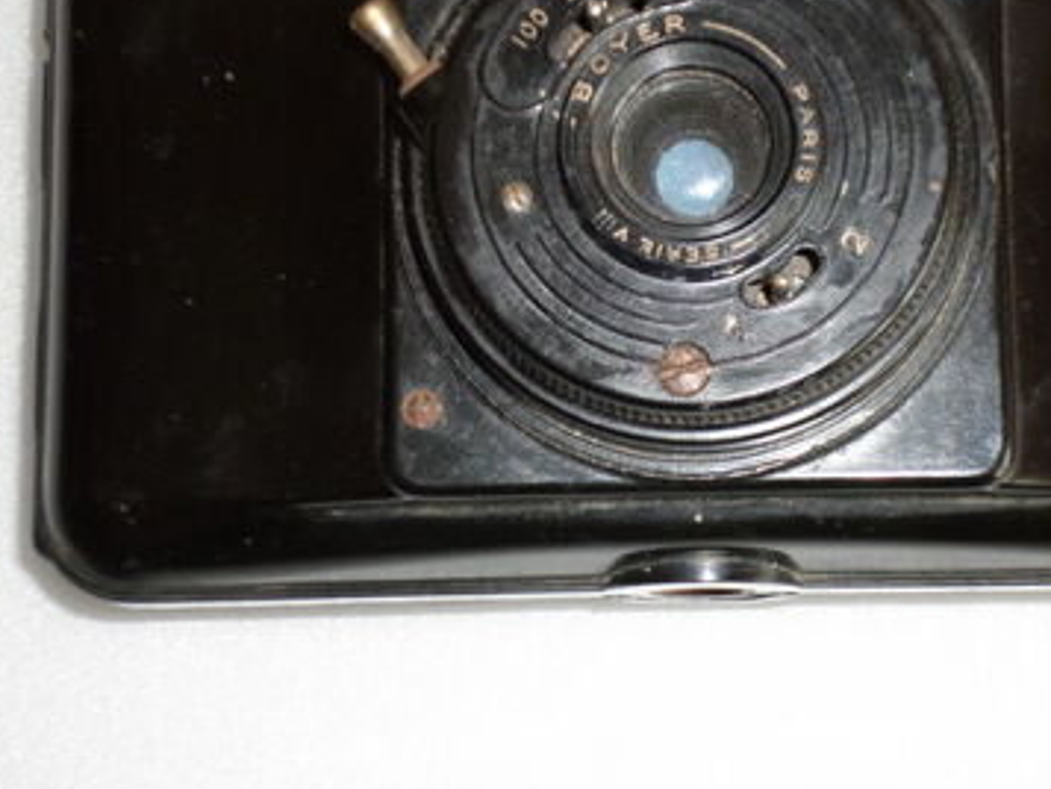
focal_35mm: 90
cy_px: 347
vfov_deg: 16.4
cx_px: 662
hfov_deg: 21.7
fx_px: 2733
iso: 100
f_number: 4.1
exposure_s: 1/45
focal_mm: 12
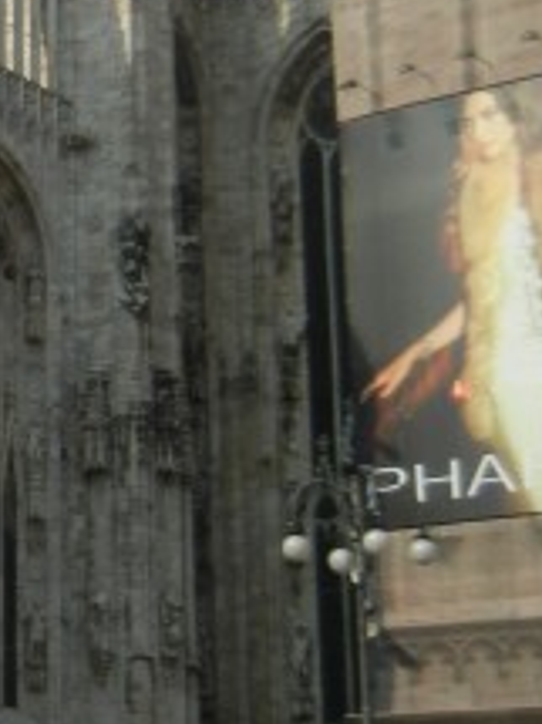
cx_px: -229
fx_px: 2236
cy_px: 273
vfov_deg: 18.4
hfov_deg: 13.2
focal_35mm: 107
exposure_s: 1/525
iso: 160
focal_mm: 5.4
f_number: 7
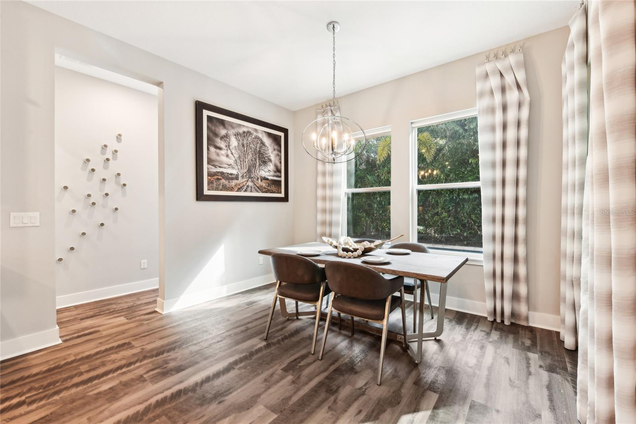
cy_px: 212
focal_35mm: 15
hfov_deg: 100.4
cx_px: 318
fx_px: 265
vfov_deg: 77.3
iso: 400
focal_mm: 15
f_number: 8
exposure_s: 1/6
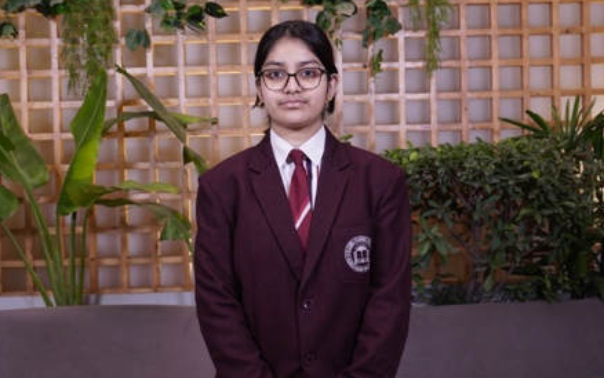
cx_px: 299
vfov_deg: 25.8
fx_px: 823
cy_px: 180
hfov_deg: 40.3
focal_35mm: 50
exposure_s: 1/125
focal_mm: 32
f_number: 5
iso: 640
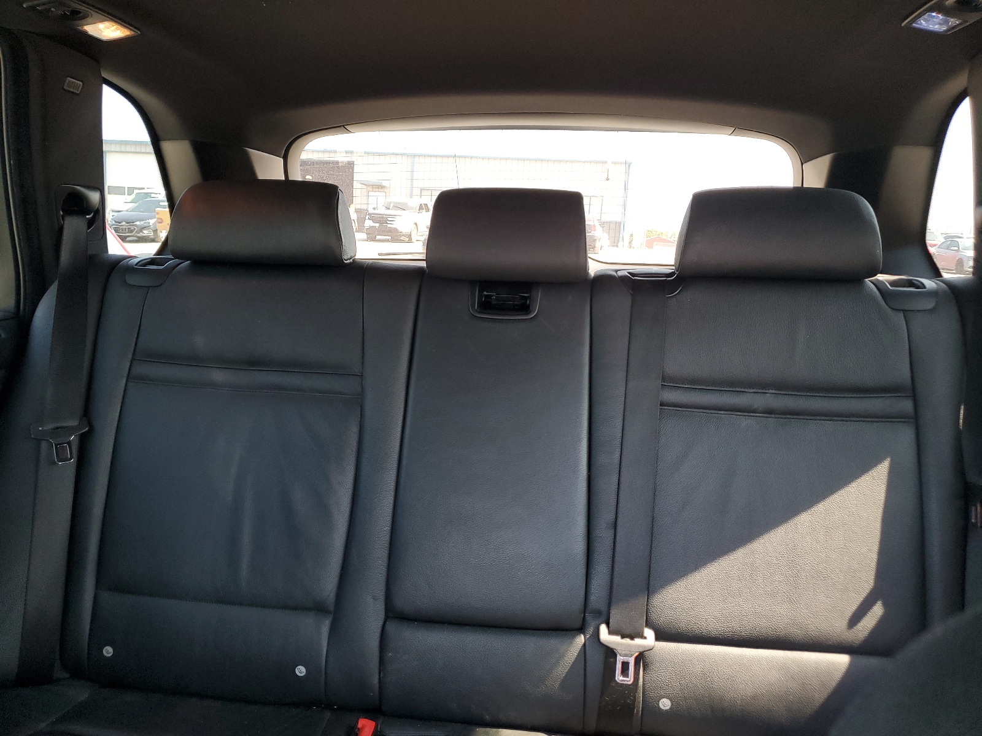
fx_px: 738
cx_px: 491
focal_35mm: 26
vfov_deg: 53.1
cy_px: 368
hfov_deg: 67.3
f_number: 1.5
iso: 97
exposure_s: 1/60.2
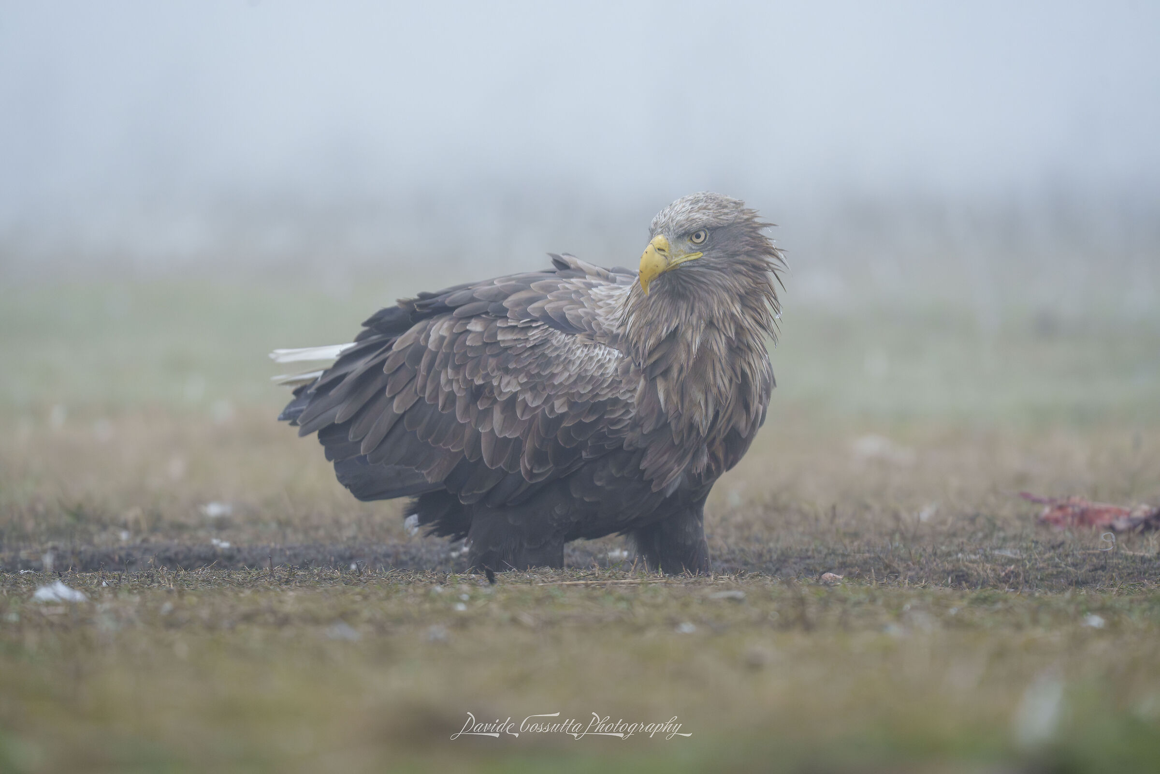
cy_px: 387
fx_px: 13371
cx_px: 580
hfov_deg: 5.0
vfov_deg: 3.3
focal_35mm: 415
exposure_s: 1/320
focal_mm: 415
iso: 4000
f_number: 6.3
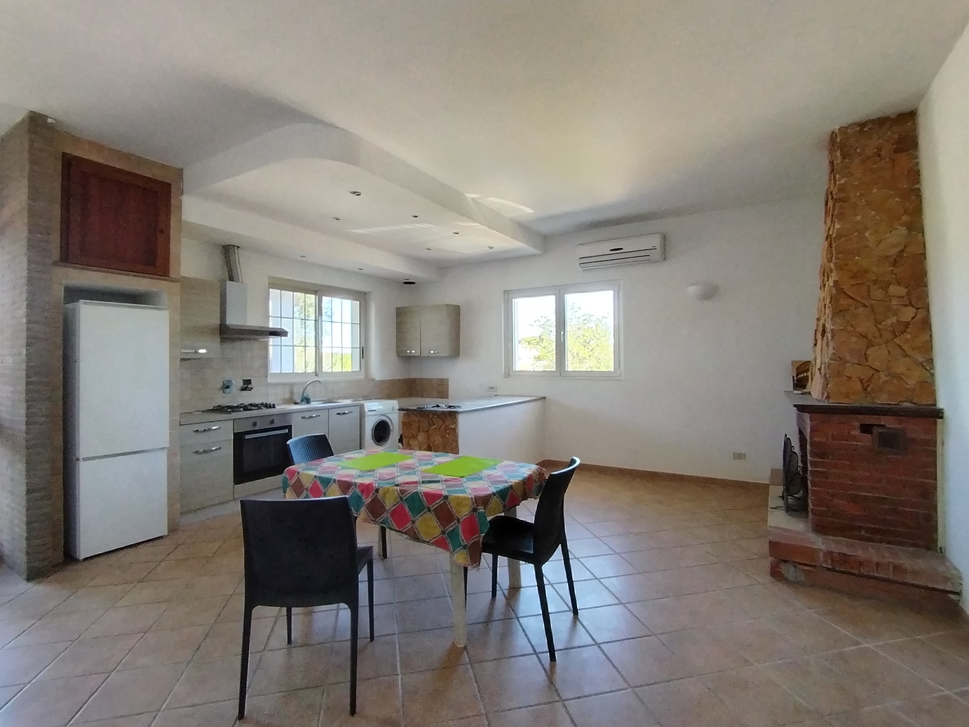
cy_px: 364
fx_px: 476
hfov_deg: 91.0
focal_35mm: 17
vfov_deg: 74.7
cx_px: 484
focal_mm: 1.42
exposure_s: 1/40
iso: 175
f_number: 2.2
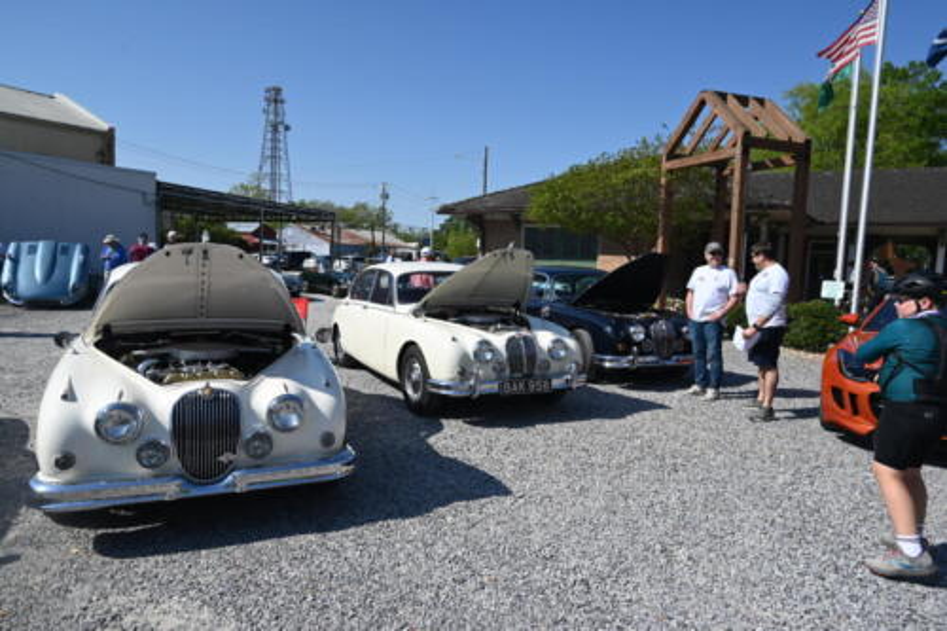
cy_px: 316
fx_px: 631
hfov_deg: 73.8
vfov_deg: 53.1
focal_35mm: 24
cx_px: 474
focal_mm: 24
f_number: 7.1
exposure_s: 1/400
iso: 100
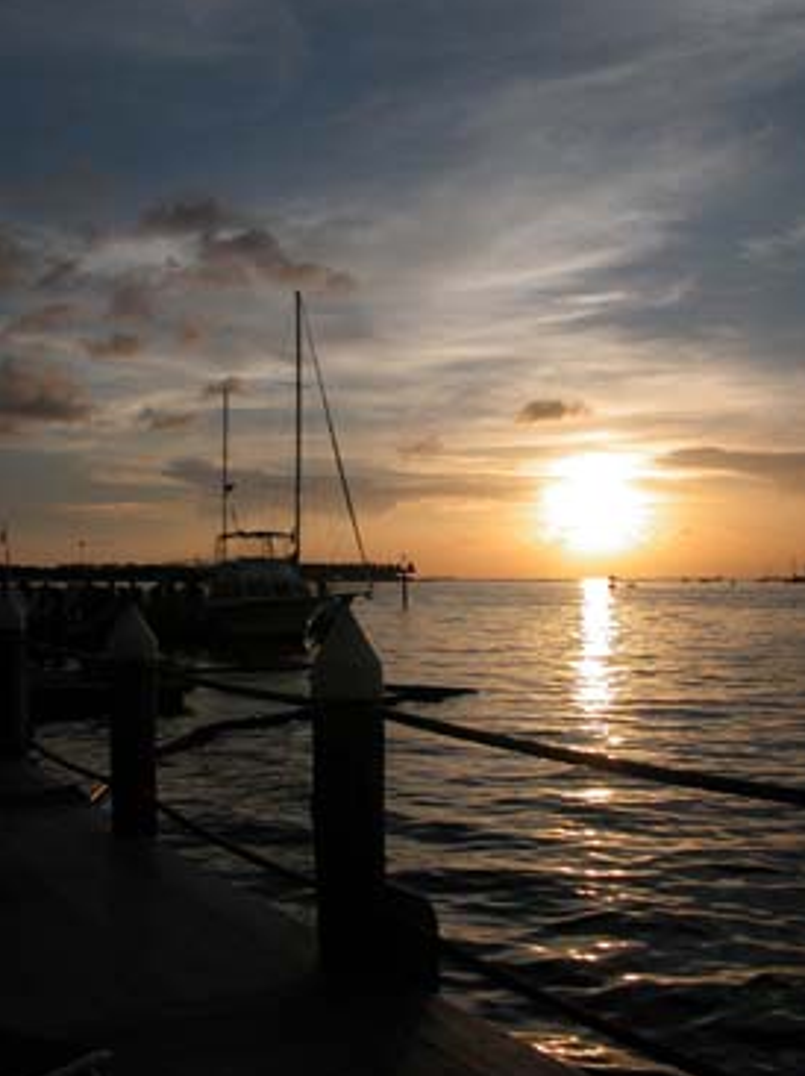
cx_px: 423
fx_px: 1118
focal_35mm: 36
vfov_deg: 51.4
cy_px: 554
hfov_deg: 39.6
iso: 100
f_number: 4
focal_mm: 8.9
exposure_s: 1/2000
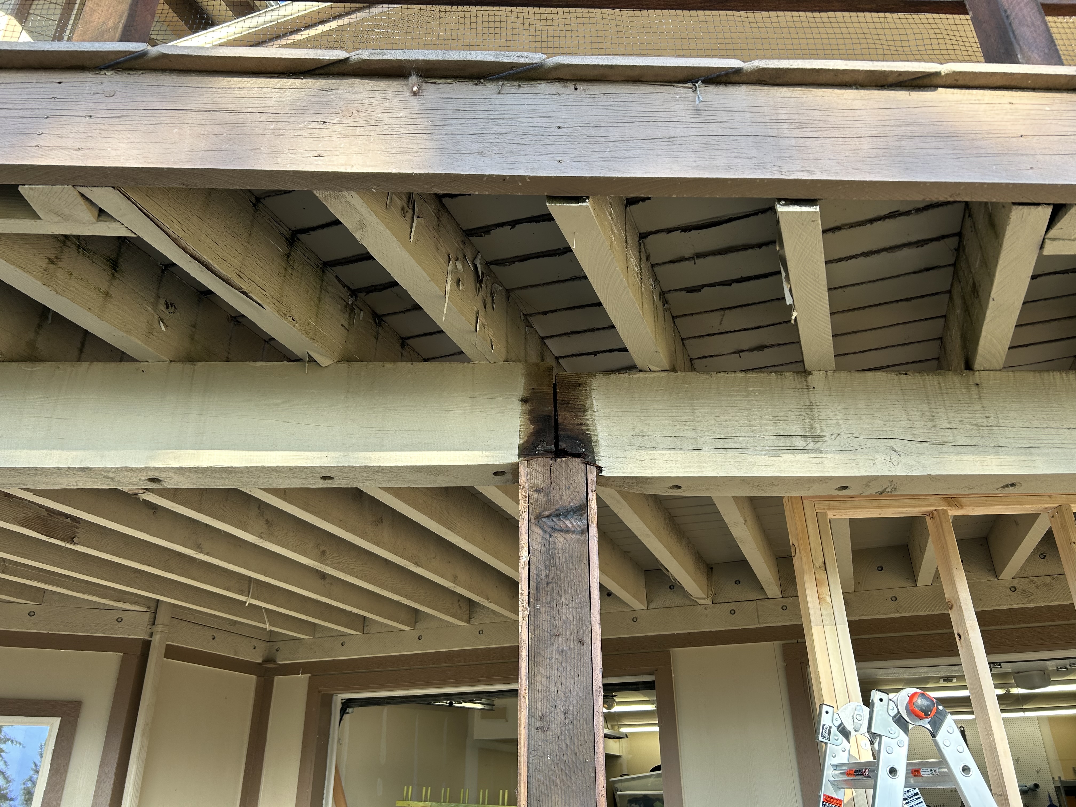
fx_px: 808
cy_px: 404
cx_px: 538
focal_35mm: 26
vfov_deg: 53.1
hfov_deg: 67.3
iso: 40
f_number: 1.5
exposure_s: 1/218
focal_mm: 5.7
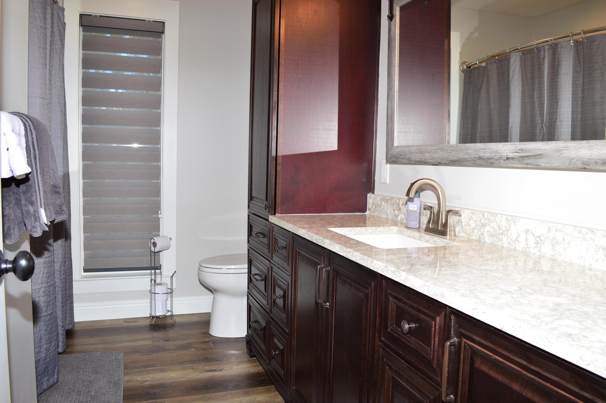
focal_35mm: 27
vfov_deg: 47.8
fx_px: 454
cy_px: 202
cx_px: 303
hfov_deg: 67.4
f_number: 8
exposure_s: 1/60
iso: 200
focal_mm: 18
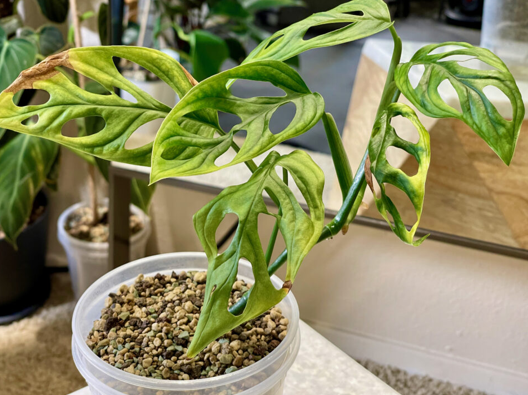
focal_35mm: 69
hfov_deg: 28.2
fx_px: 1052
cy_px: 185
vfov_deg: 21.3
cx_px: 252
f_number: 2.2
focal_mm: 7.5
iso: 125
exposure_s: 1/60
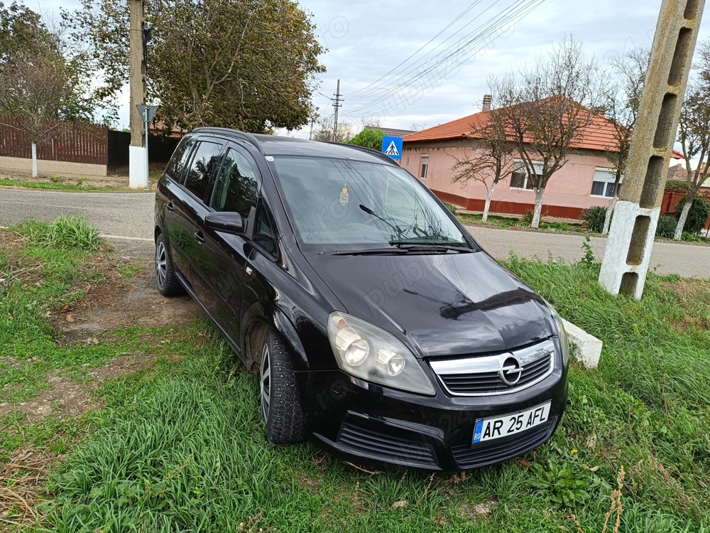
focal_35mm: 24
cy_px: 266
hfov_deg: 71.6
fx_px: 492
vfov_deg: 56.8
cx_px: 355
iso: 50
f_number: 1.88
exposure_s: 1/109
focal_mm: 5.59
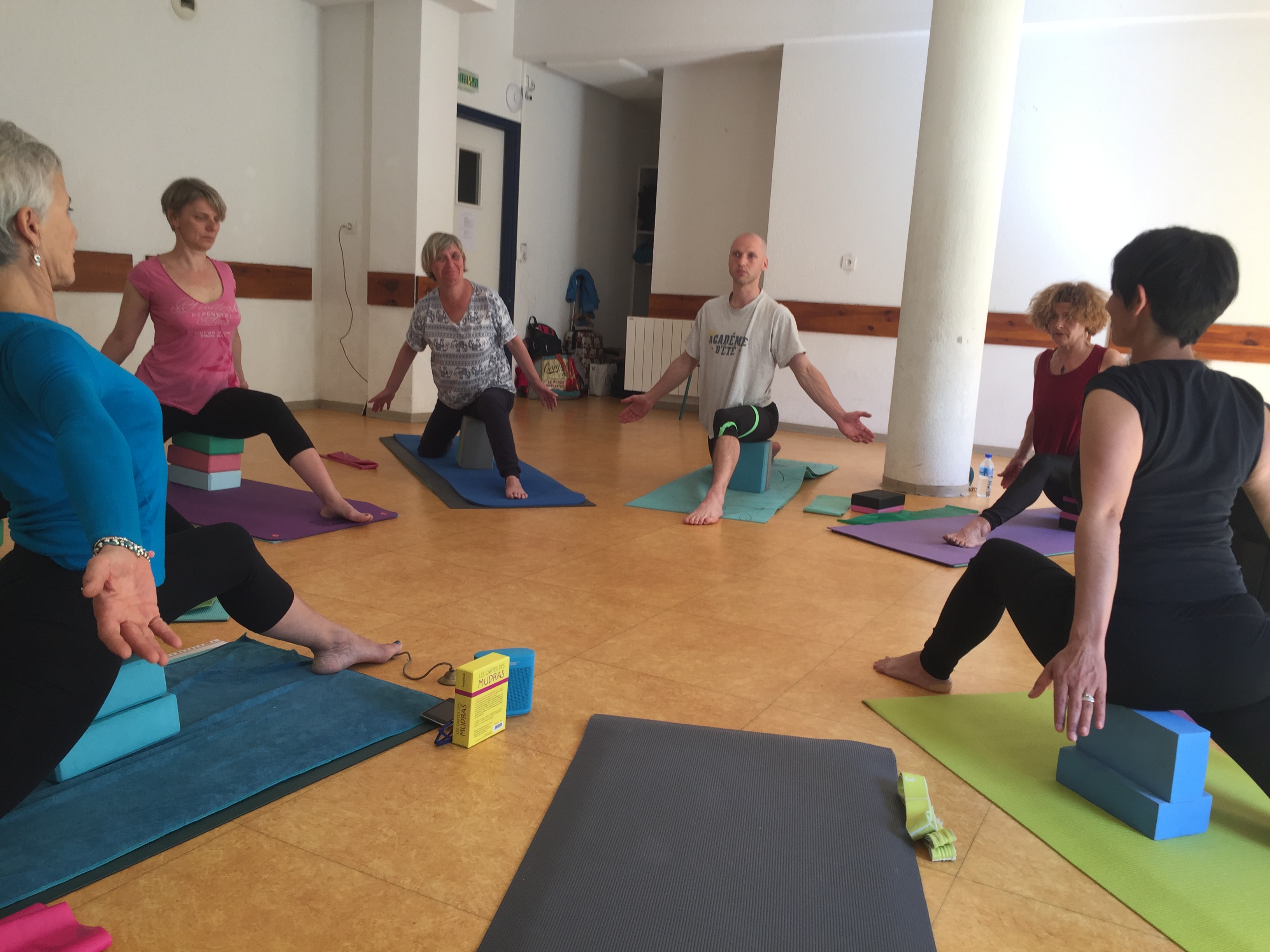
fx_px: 1064
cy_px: 476
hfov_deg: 61.7
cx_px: 635
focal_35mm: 29
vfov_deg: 48.2
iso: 32
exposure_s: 1/60
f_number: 2.2
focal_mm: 4.15
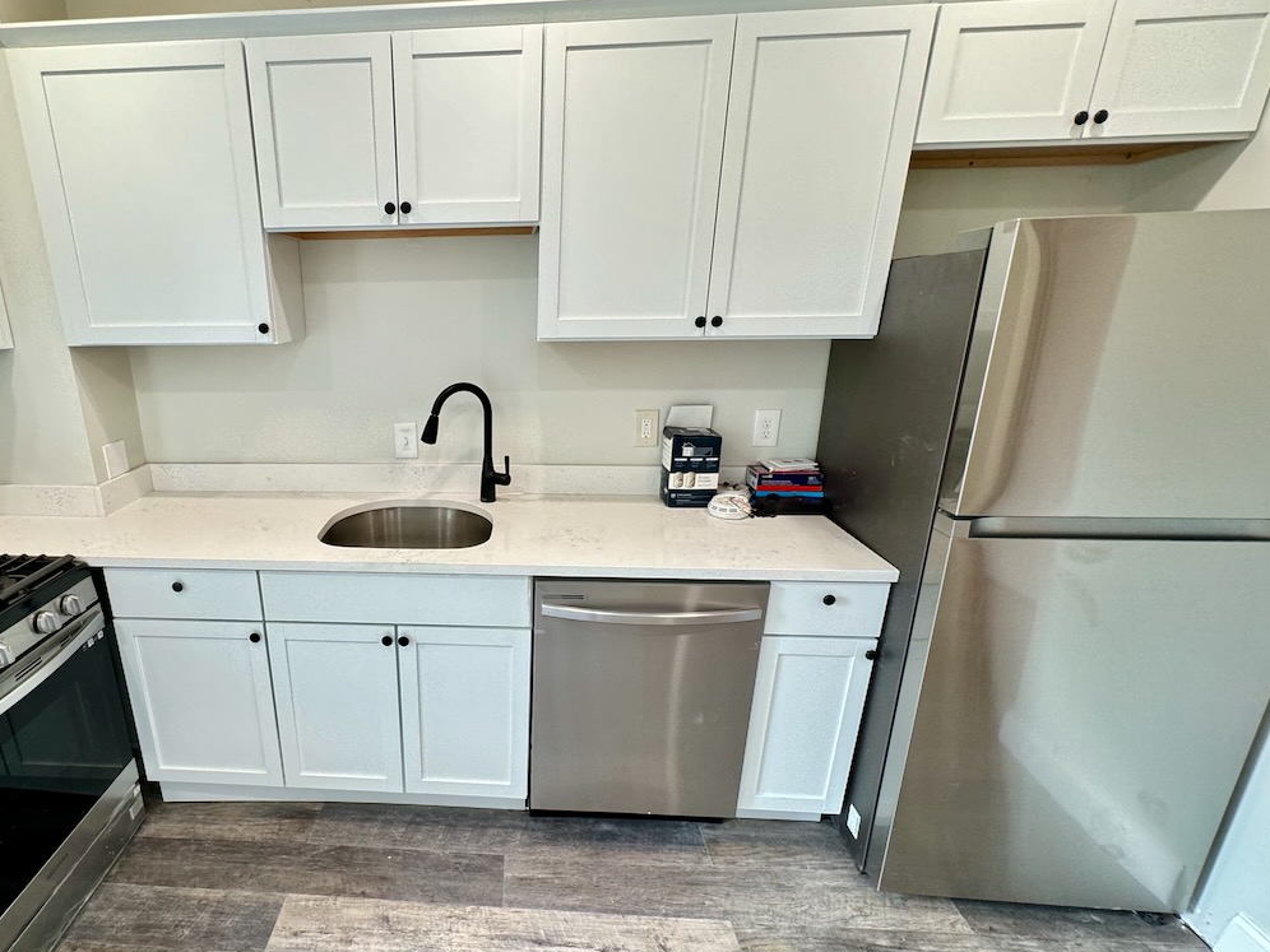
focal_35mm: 18
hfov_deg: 85.6
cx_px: 459
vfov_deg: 71.4
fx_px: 660
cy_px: 519
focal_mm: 2.22
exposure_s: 1/60
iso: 200
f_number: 2.2
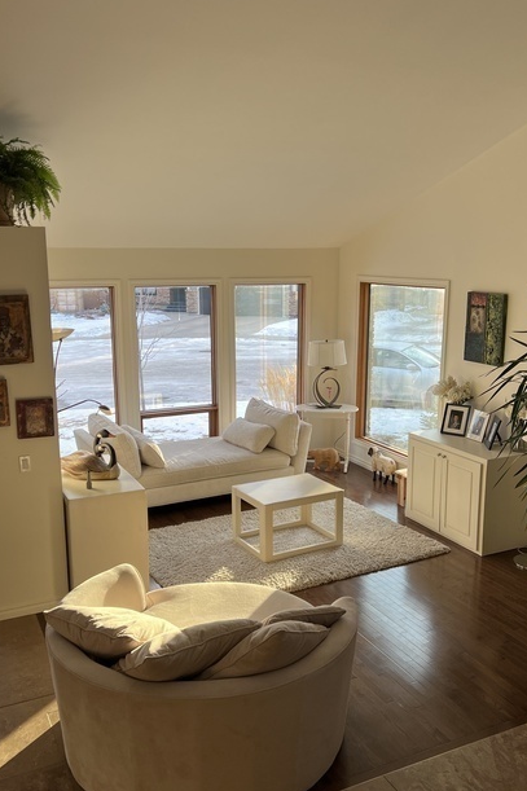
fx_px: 747
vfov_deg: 55.7
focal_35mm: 34
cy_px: 426
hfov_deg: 38.9
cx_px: 276
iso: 64
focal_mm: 5.7
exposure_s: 1/120
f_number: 1.5
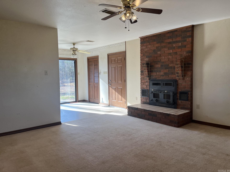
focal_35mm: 26
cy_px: 86
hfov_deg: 67.3
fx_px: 173
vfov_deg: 53.1
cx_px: 115
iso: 32
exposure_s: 1/120
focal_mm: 5.1
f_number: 1.6
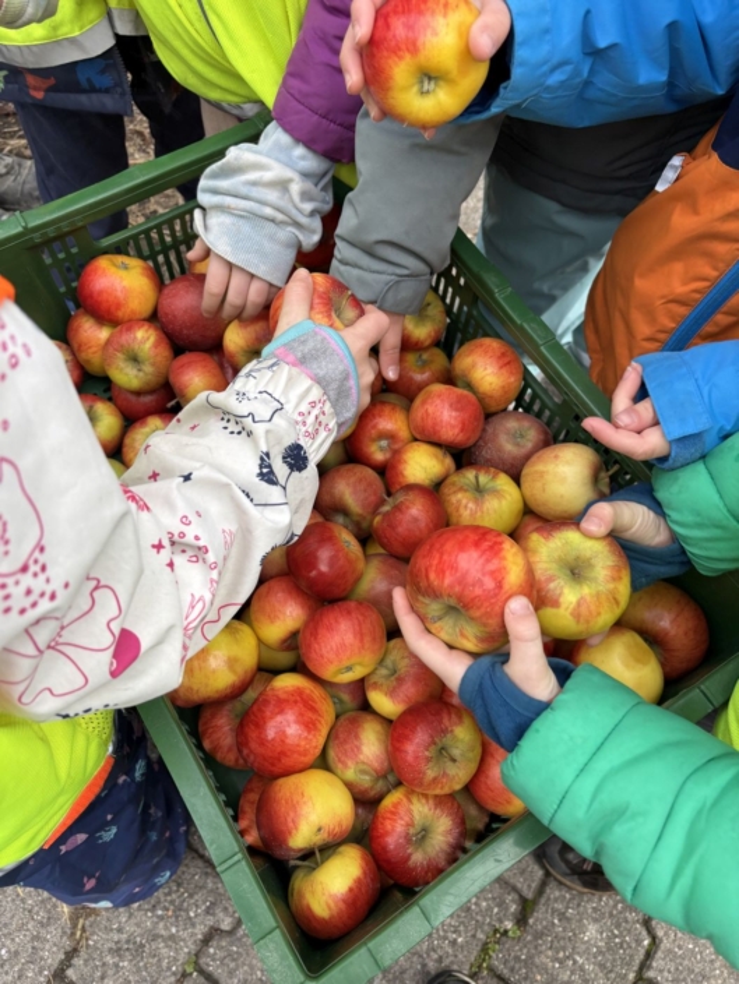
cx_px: 370
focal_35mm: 26
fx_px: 740
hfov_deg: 53.1
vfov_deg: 67.3
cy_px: 492
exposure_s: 1/256
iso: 40
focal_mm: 5.96
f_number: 1.6
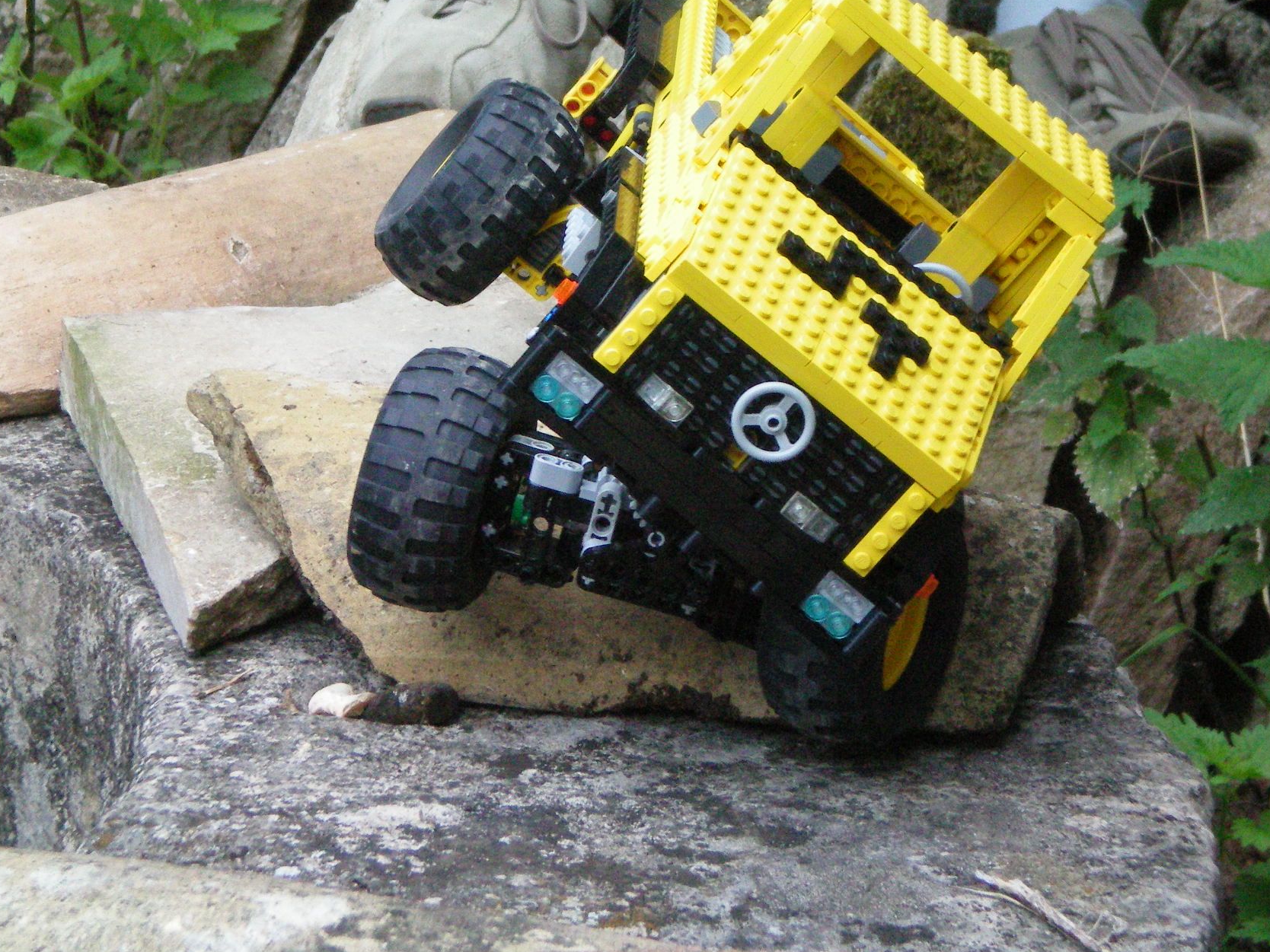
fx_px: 5136
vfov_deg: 10.6
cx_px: 591
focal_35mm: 140
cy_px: 399
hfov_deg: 14.1
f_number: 5.9
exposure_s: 1/250
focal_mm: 18.9
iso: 250
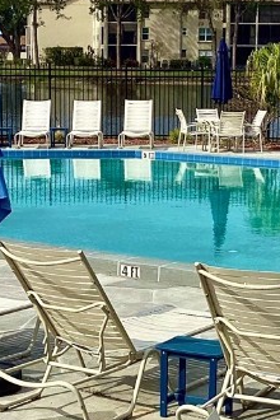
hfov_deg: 13.7
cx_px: 139
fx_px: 1167
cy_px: 290
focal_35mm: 100
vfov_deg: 20.3
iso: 25
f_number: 2.4
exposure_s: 1/1988
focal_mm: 3.3
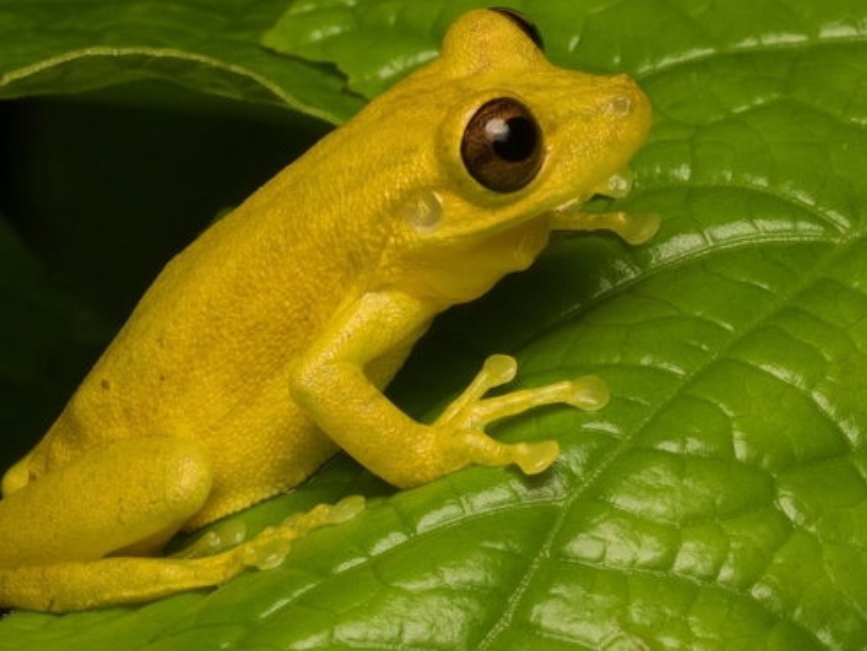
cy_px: 167
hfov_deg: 7.1
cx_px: 641
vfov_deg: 5.3
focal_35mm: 279
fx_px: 6991
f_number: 14
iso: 800
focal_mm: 60
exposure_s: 1/60
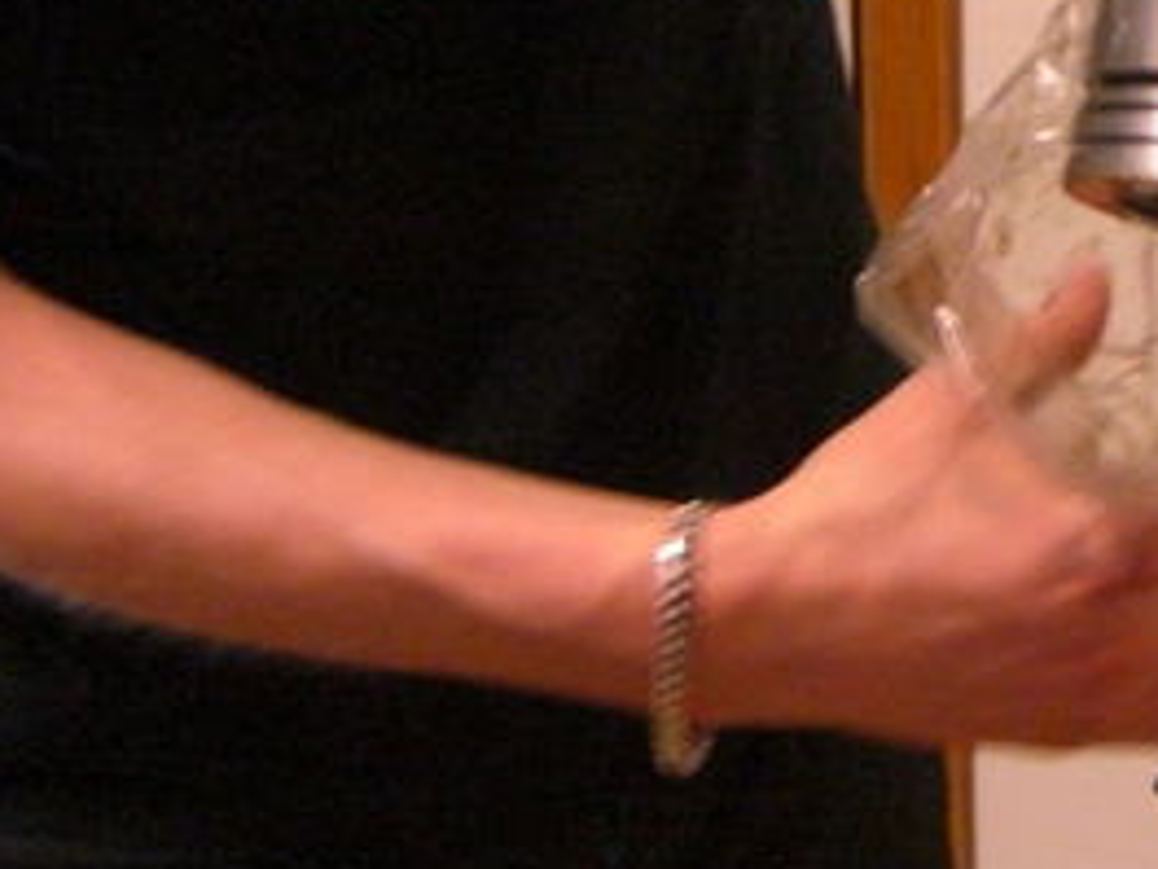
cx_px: 1211
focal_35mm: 92
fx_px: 3078
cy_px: -66
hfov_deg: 20.5
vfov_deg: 15.7
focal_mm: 7.9
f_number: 2.8
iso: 800
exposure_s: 1/60
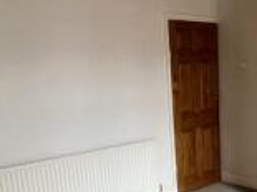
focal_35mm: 49
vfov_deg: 28.7
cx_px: 211
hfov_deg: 37.3
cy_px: 165
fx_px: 364
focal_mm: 1.57
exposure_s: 1/60
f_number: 1.8
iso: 250
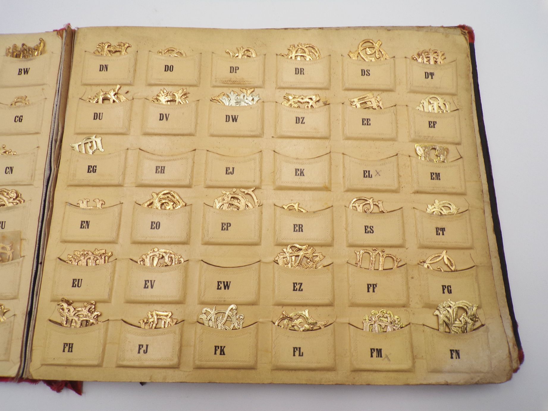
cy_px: 206
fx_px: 380
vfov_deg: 56.8
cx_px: 274
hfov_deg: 71.6
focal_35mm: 24
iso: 80
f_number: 4.4
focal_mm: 4.3
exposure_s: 1/40
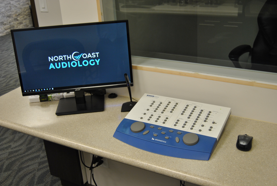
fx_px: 324
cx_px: 138
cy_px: 93
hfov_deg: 46.3
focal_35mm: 42
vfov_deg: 32.0
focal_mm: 28
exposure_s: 1/30
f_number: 4
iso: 250
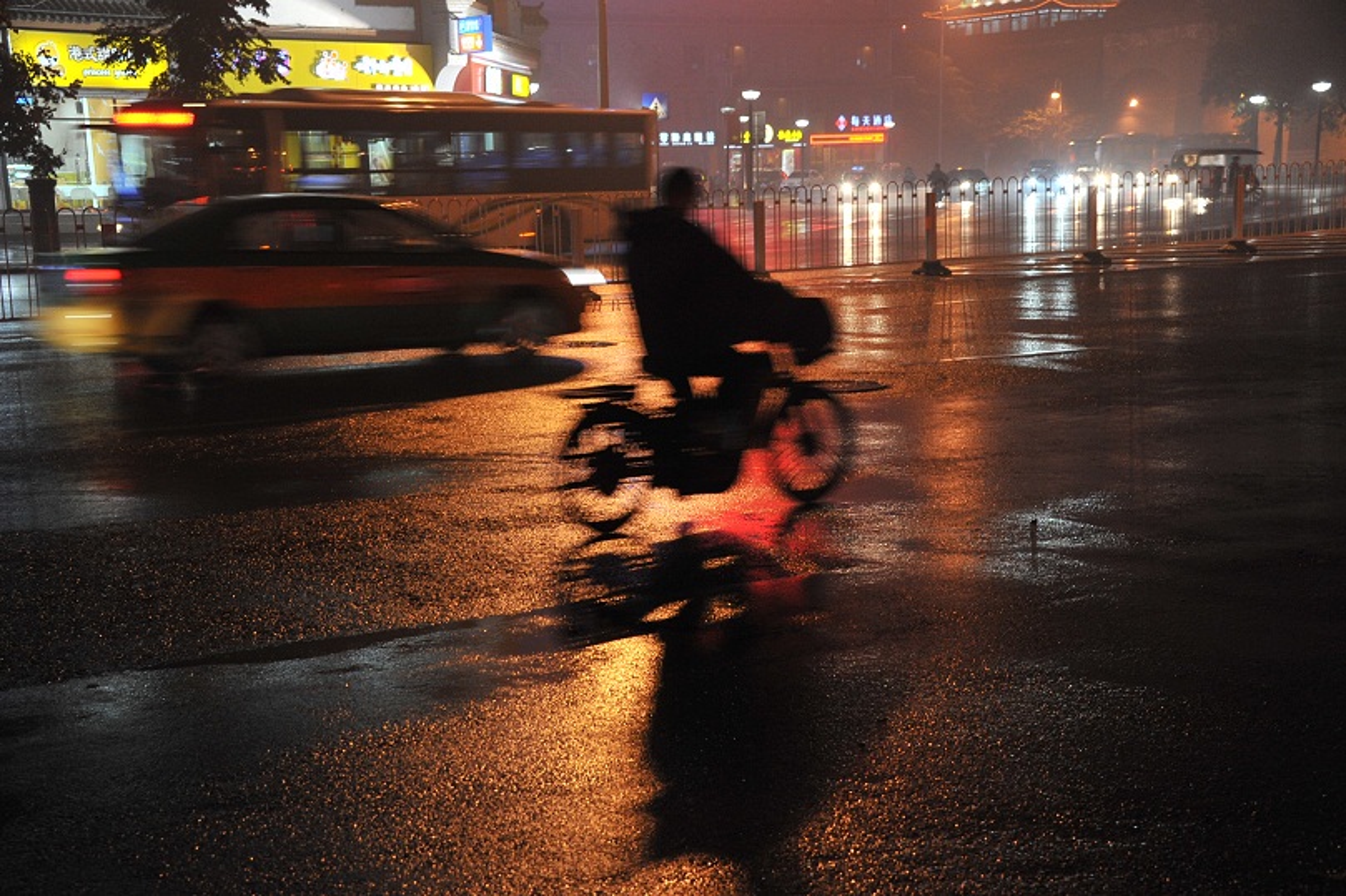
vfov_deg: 24.2
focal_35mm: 56
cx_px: 673
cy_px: 448
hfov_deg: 35.6
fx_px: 2093
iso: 1600
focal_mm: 56
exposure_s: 1/25
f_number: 6.3
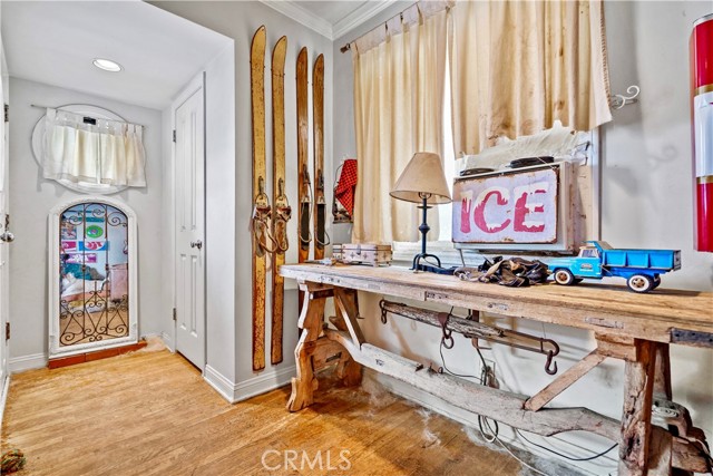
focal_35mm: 16
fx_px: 317
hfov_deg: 96.7
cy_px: 238
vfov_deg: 73.8
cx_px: 356
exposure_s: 1/30
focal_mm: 16
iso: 8000
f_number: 6.3
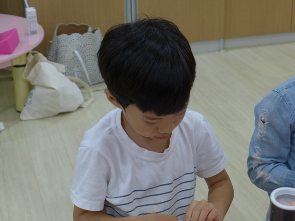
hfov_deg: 26.0
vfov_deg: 19.6
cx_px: 148
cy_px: 110
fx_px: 639
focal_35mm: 75
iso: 200
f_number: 2.2
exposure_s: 1/100
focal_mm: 14.7
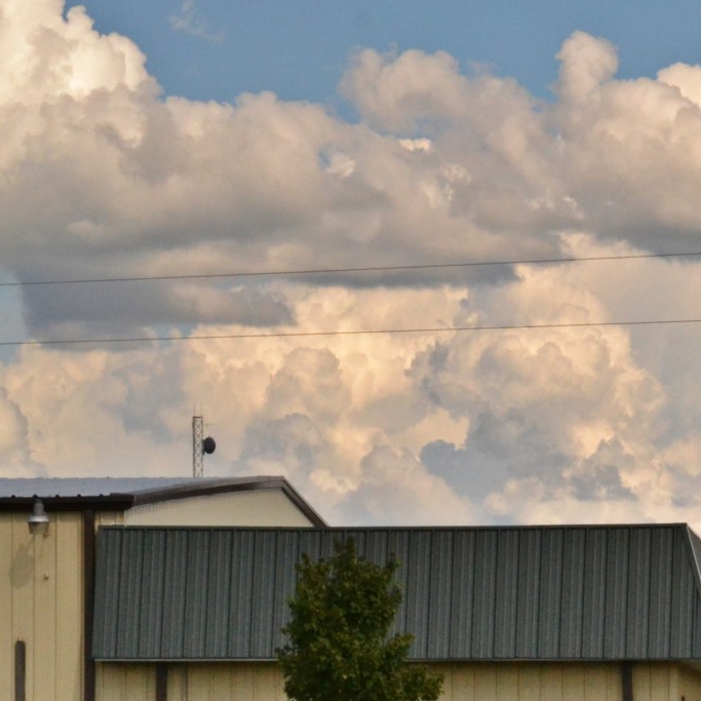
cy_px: 575
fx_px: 4376
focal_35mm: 191
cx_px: 1011
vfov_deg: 9.1
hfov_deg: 9.0
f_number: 14
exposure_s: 1/800
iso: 1600
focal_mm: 50
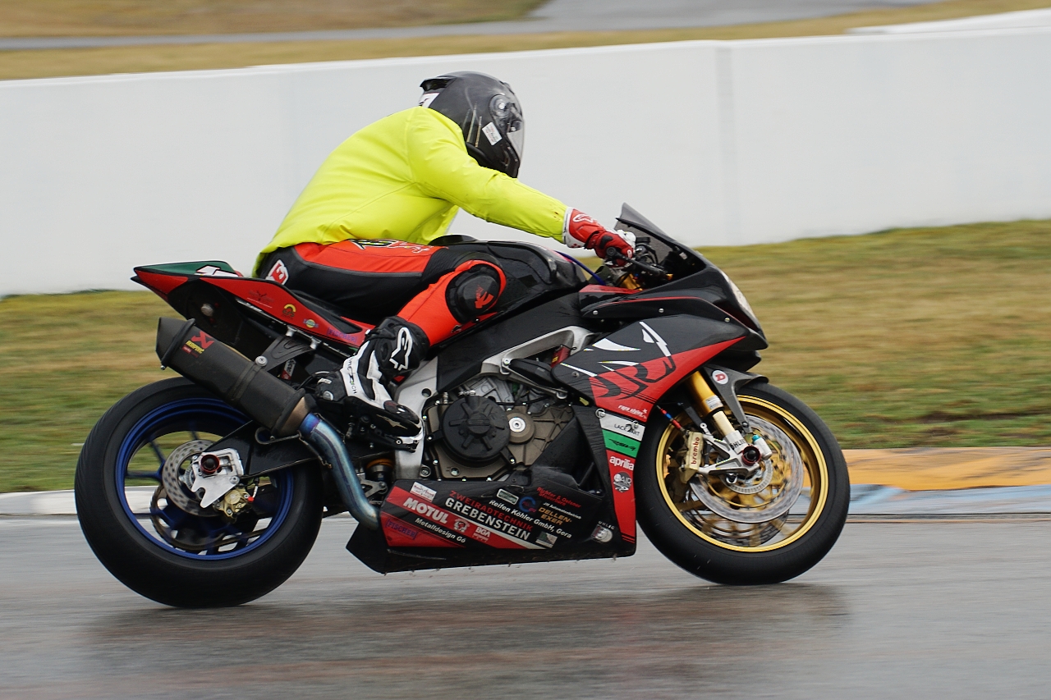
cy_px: 350
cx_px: 526
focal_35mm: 210
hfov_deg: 9.8
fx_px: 6130
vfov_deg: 6.5
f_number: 5.6
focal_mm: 140
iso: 100
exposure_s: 1/320
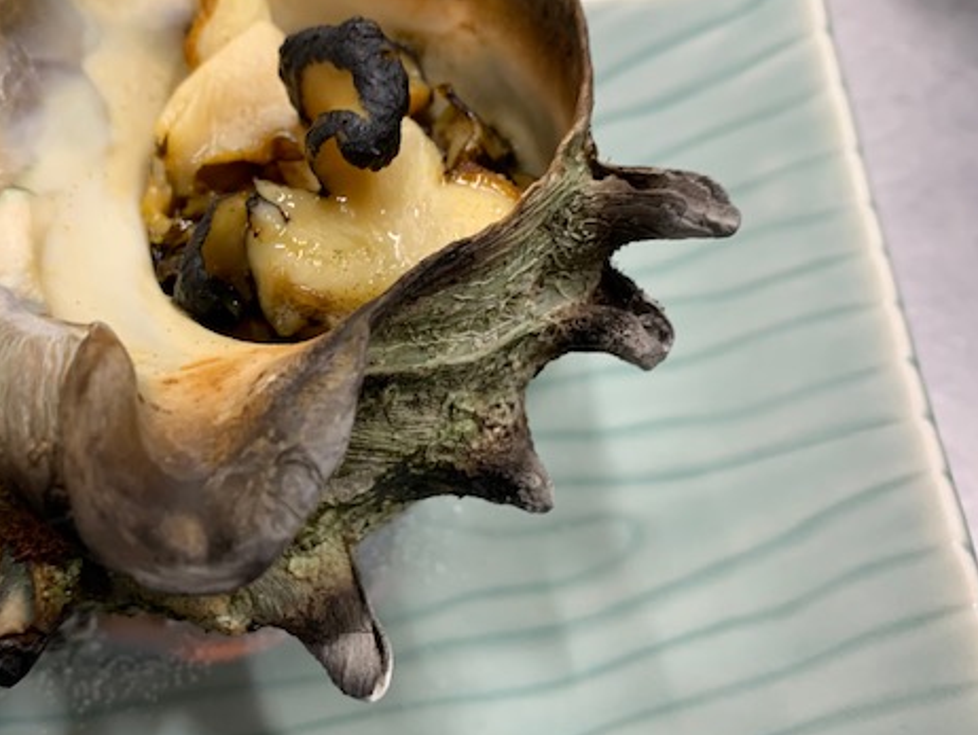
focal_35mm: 36
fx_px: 1018
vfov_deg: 39.7
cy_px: 349
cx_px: 351
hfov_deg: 50.7
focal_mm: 4.25
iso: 125
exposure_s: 1/50
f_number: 1.8
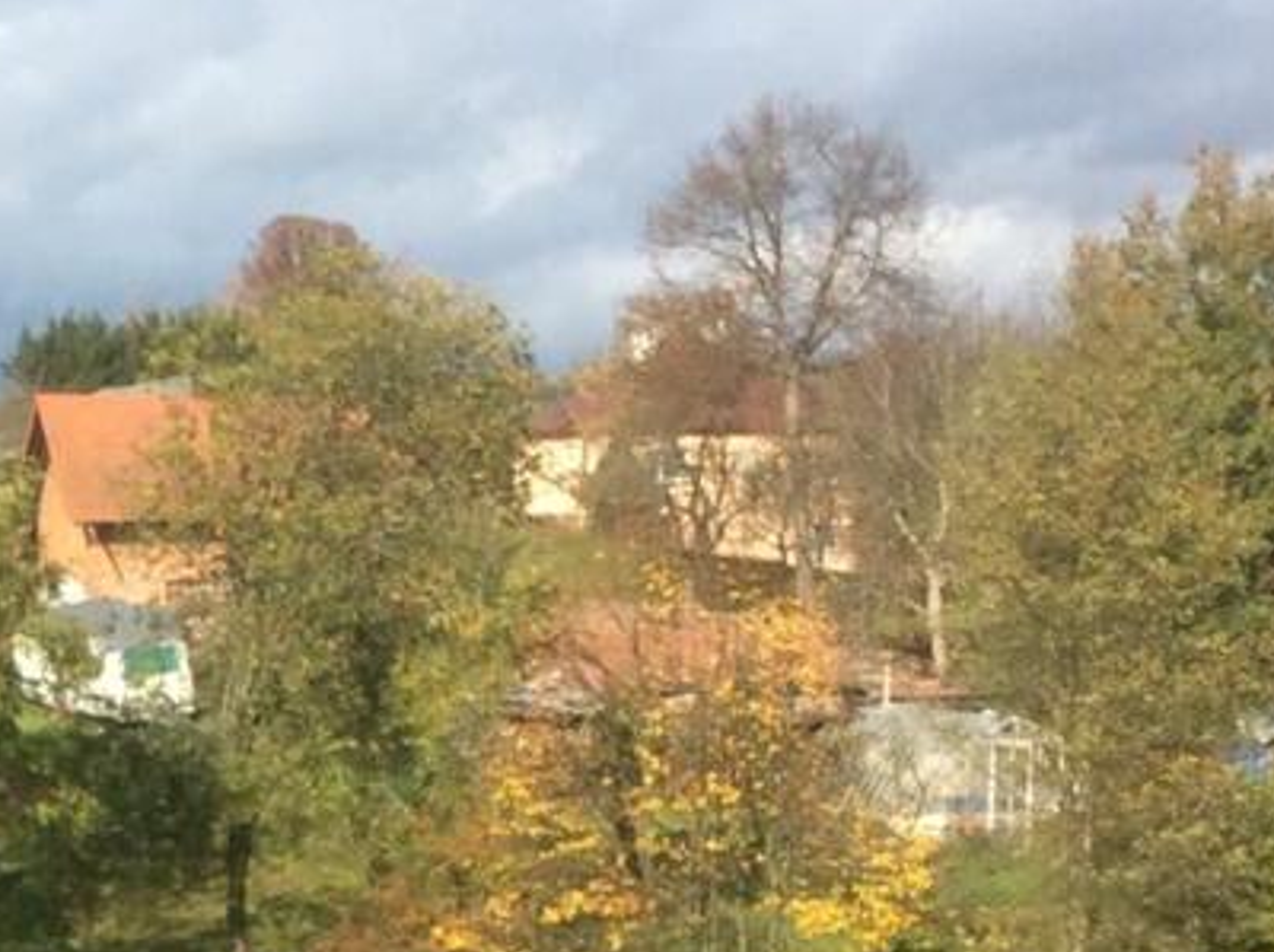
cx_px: -446
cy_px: 950
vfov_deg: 13.6
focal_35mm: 107
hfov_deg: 17.2
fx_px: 3933
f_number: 2.4
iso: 32
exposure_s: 1/1040
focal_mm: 3.3
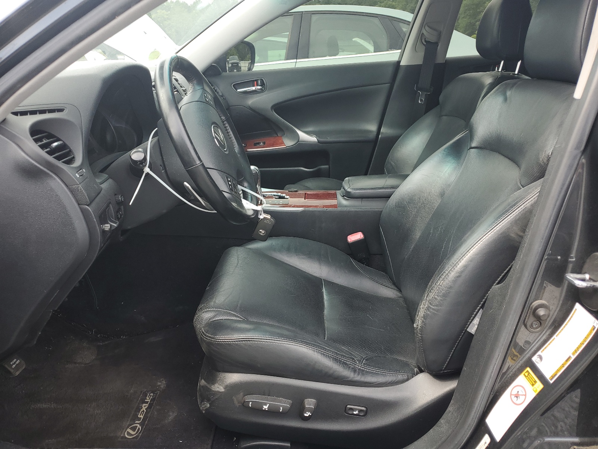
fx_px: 449
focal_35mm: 26
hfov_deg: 67.3
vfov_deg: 53.1
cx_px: 299
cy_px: 224
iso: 50
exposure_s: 1/286
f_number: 1.5
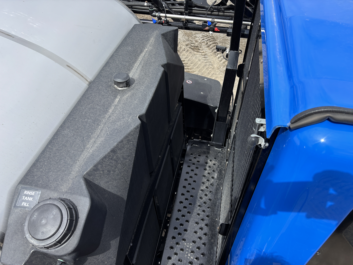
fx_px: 265
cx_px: 176
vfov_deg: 53.1
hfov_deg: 67.3
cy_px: 132
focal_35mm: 26
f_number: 1.6
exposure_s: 1/2151
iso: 50
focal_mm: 5.96
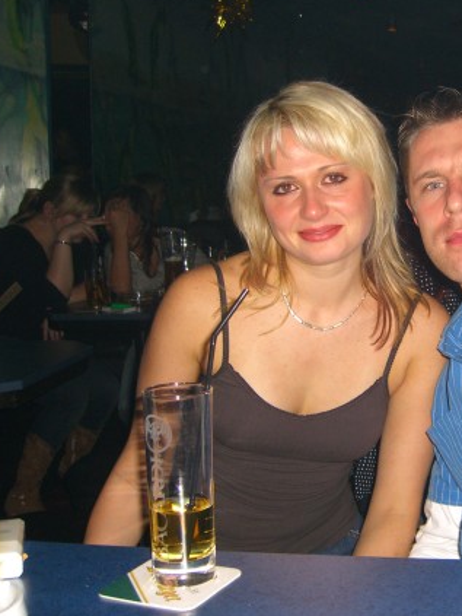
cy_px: 295
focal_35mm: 54
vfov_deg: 35.5
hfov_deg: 26.2
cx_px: 414
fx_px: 960
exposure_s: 1/60
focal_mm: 7.9
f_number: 2.8
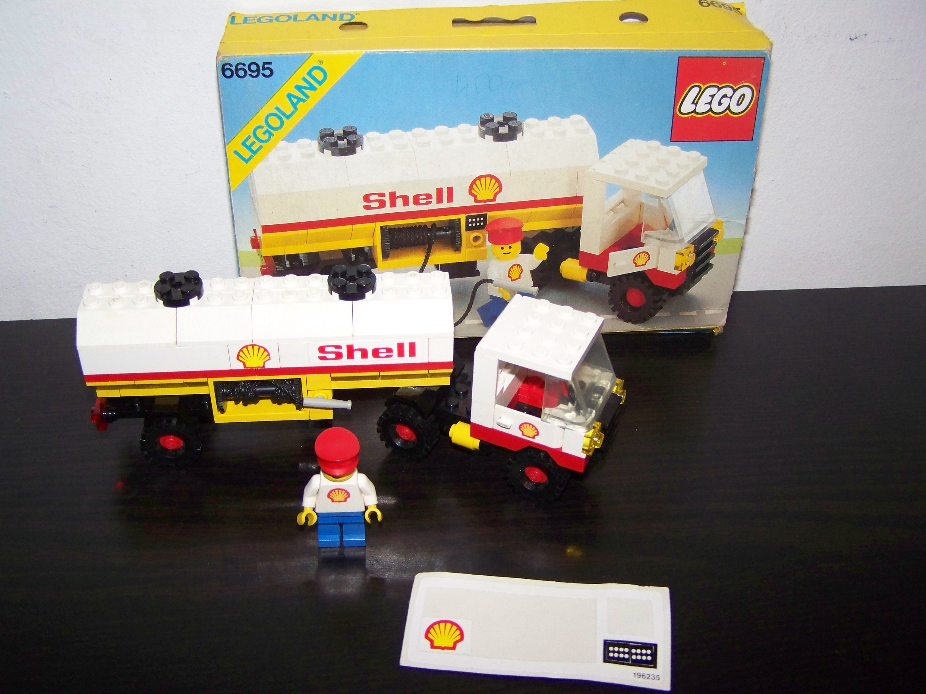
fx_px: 1017
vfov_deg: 37.7
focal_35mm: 38
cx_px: 463
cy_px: 347
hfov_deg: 49.0
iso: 200
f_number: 2.8
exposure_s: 1/30
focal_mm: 6.3
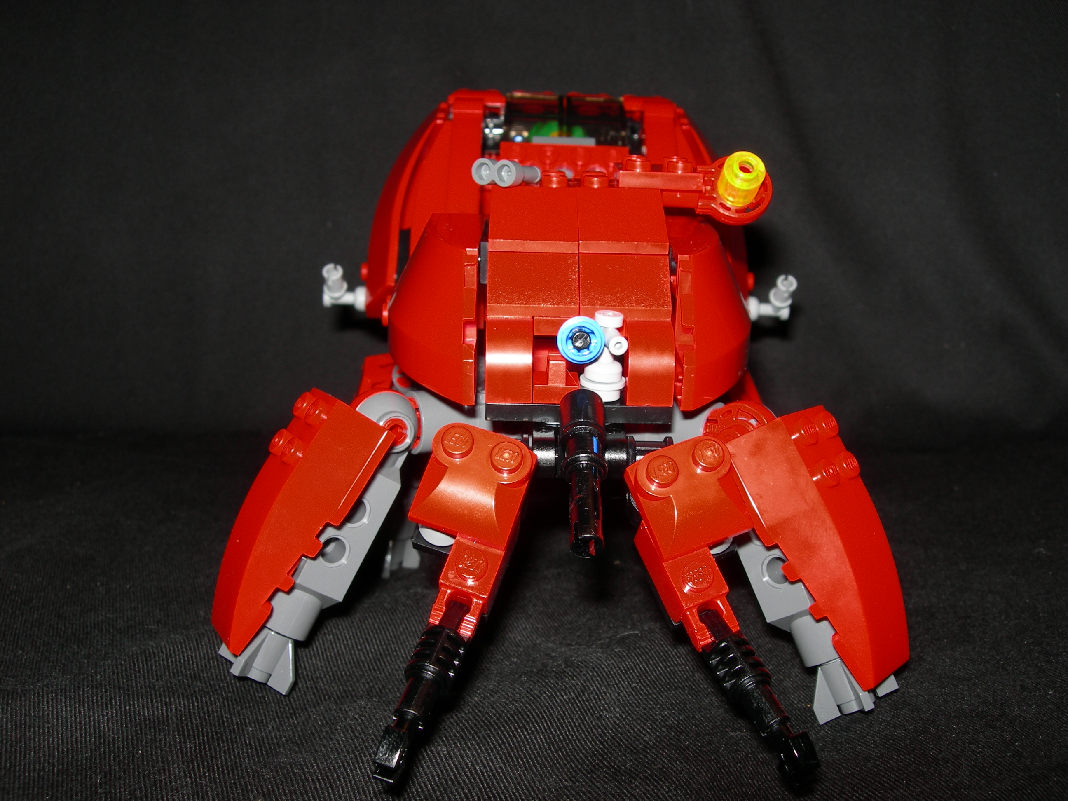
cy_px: 400
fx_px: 1172
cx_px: 534
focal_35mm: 38
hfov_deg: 49.0
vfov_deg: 37.7
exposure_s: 1/60.1
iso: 50
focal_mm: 7.8
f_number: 4.8
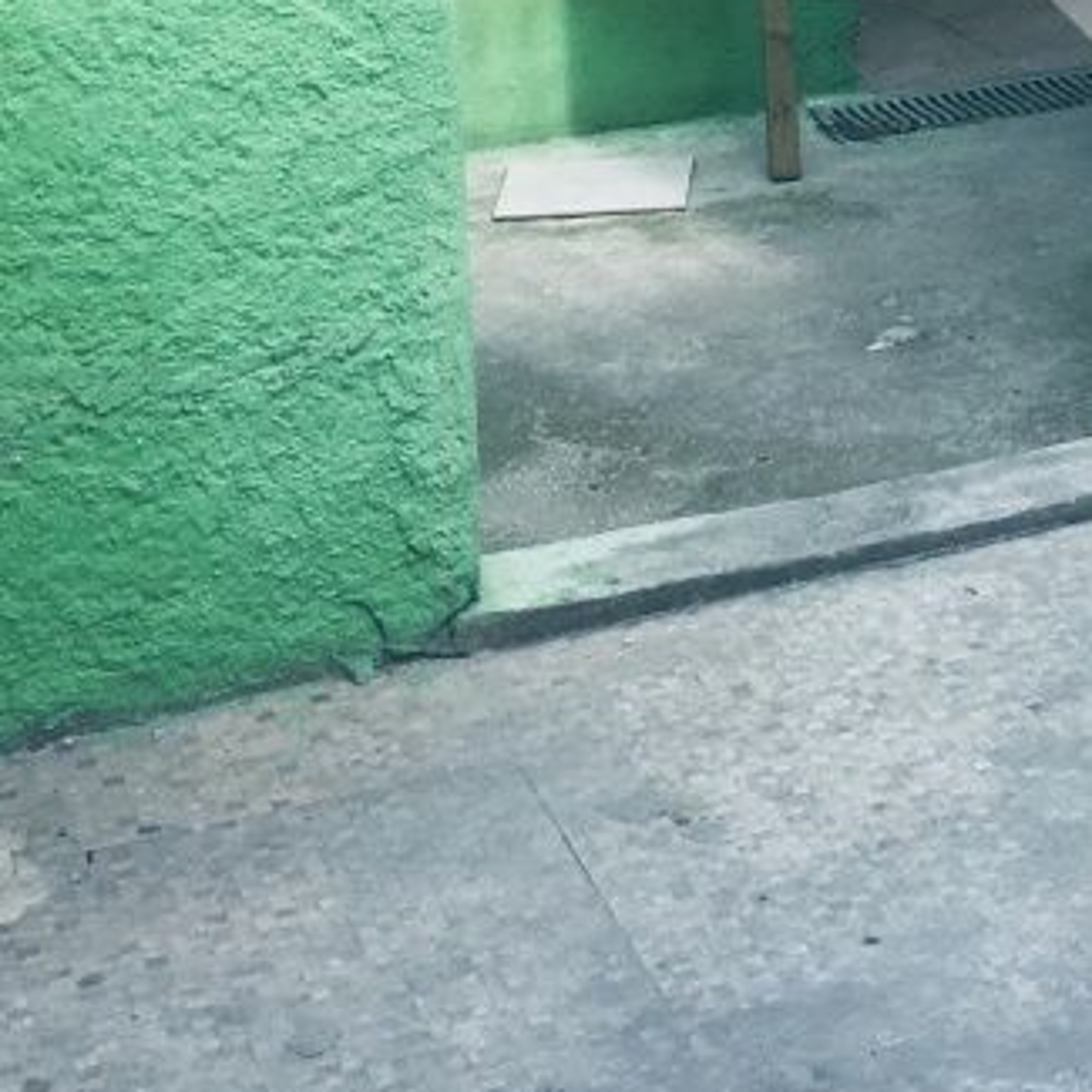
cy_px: -255
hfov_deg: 16.1
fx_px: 3605
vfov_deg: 16.4
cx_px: 1505
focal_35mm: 101
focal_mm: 4.15
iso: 25
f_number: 2.2
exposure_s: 1/400
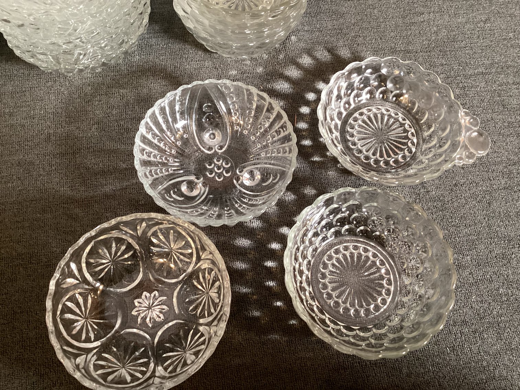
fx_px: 466
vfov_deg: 45.4
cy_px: 195
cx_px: 260
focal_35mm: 31
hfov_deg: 58.3
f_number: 2.4
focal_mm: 3.3
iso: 250
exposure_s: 1/40
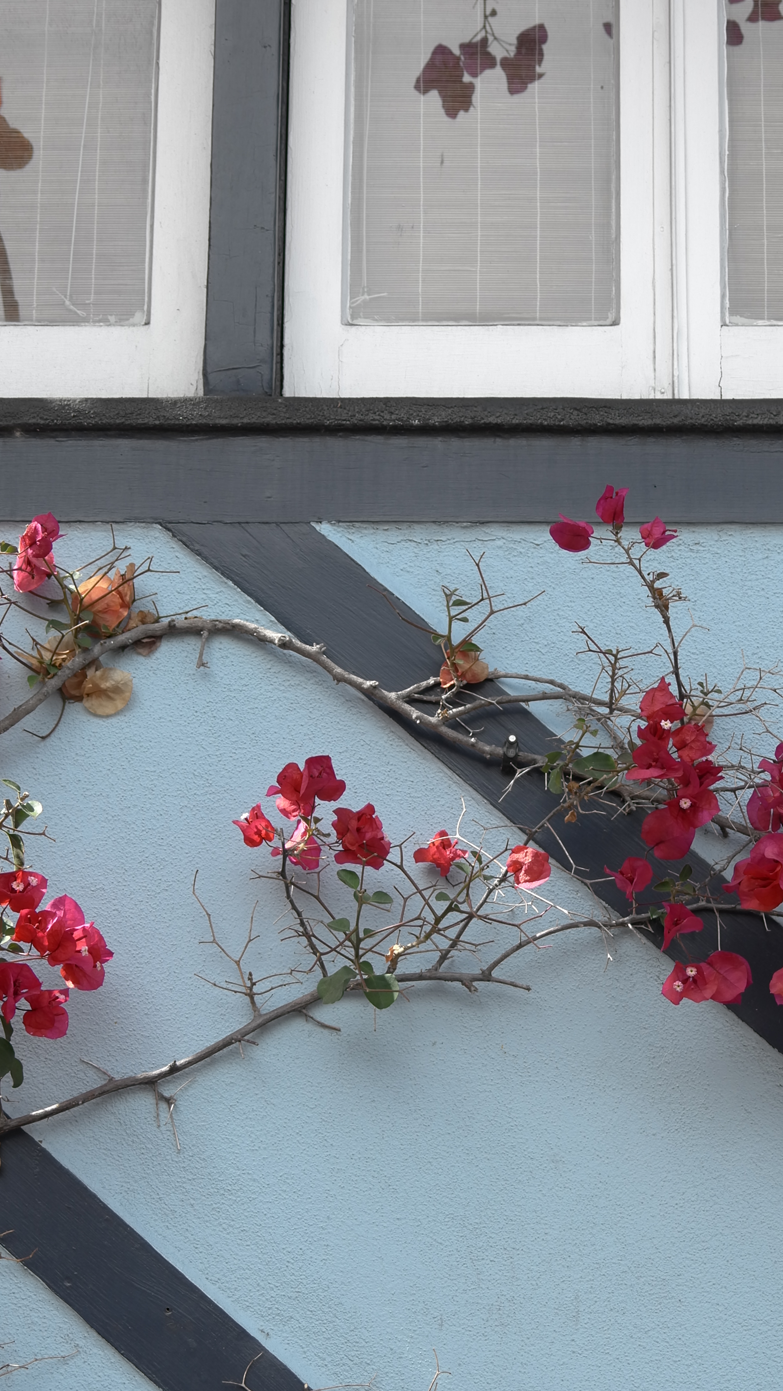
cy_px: 827
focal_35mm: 89
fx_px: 3285
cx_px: 556
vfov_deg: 23.9
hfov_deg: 13.6
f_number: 5.9
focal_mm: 41.1
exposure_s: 1/125
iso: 100
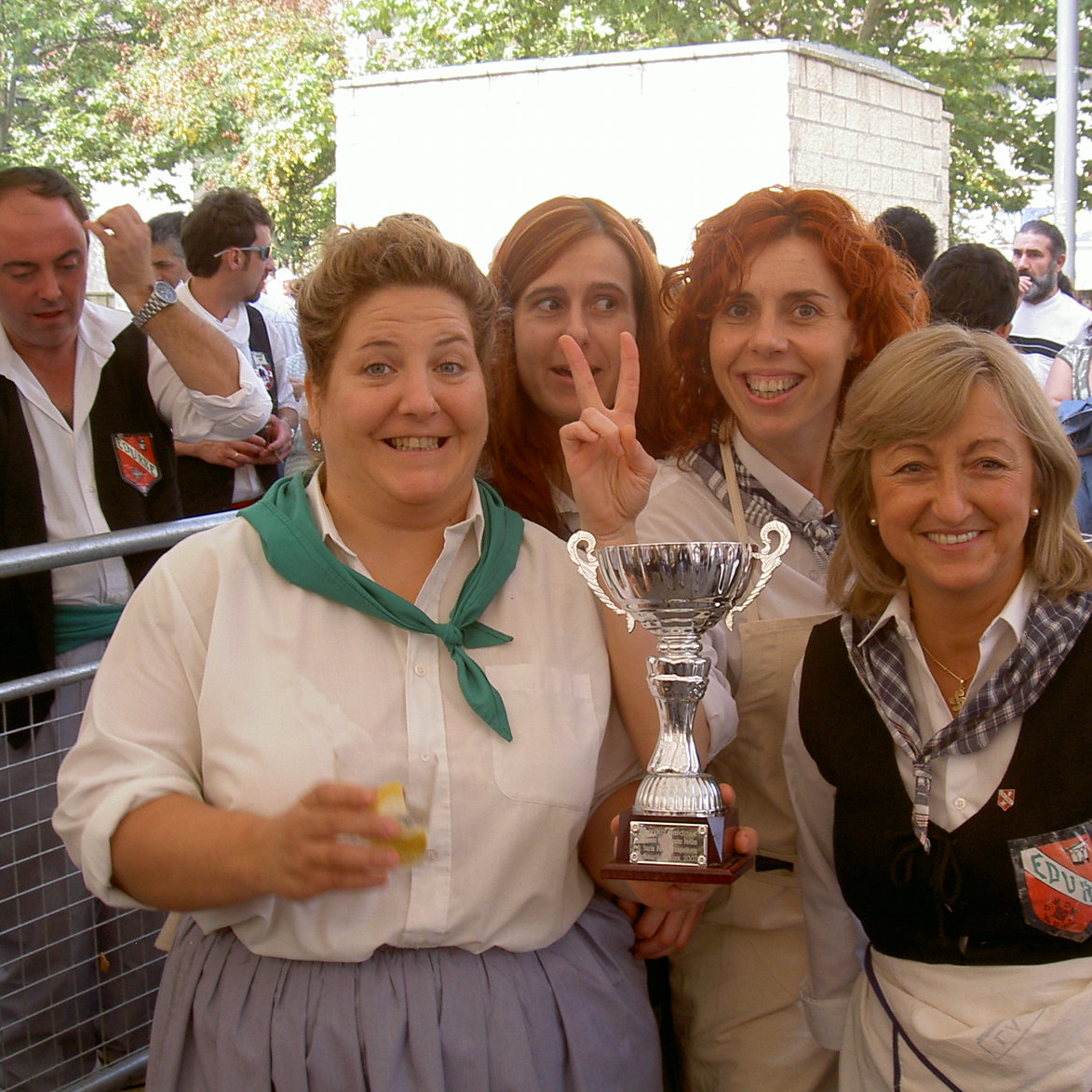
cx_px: 612
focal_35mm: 47
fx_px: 1677
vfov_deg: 36.1
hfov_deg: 36.0
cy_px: 534
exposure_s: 1/106
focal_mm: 8
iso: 100
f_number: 4.7
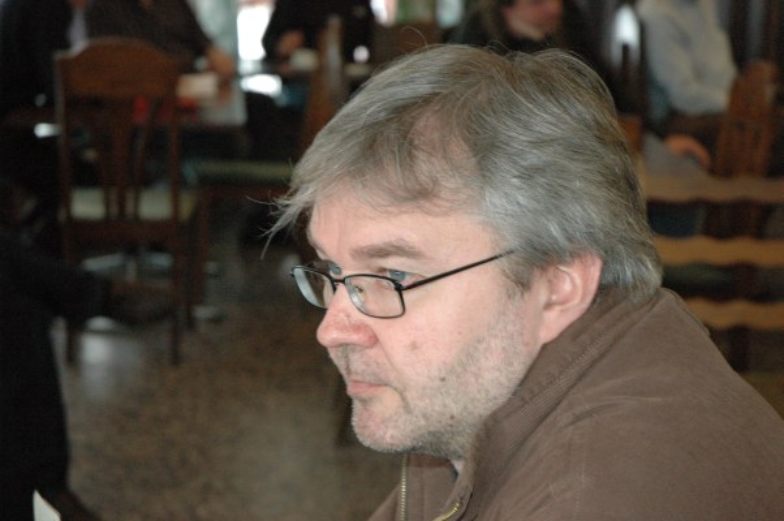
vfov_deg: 16.5
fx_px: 1795
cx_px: 392
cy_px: 260
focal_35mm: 82
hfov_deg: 24.6
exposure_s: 1/60
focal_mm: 55
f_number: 5
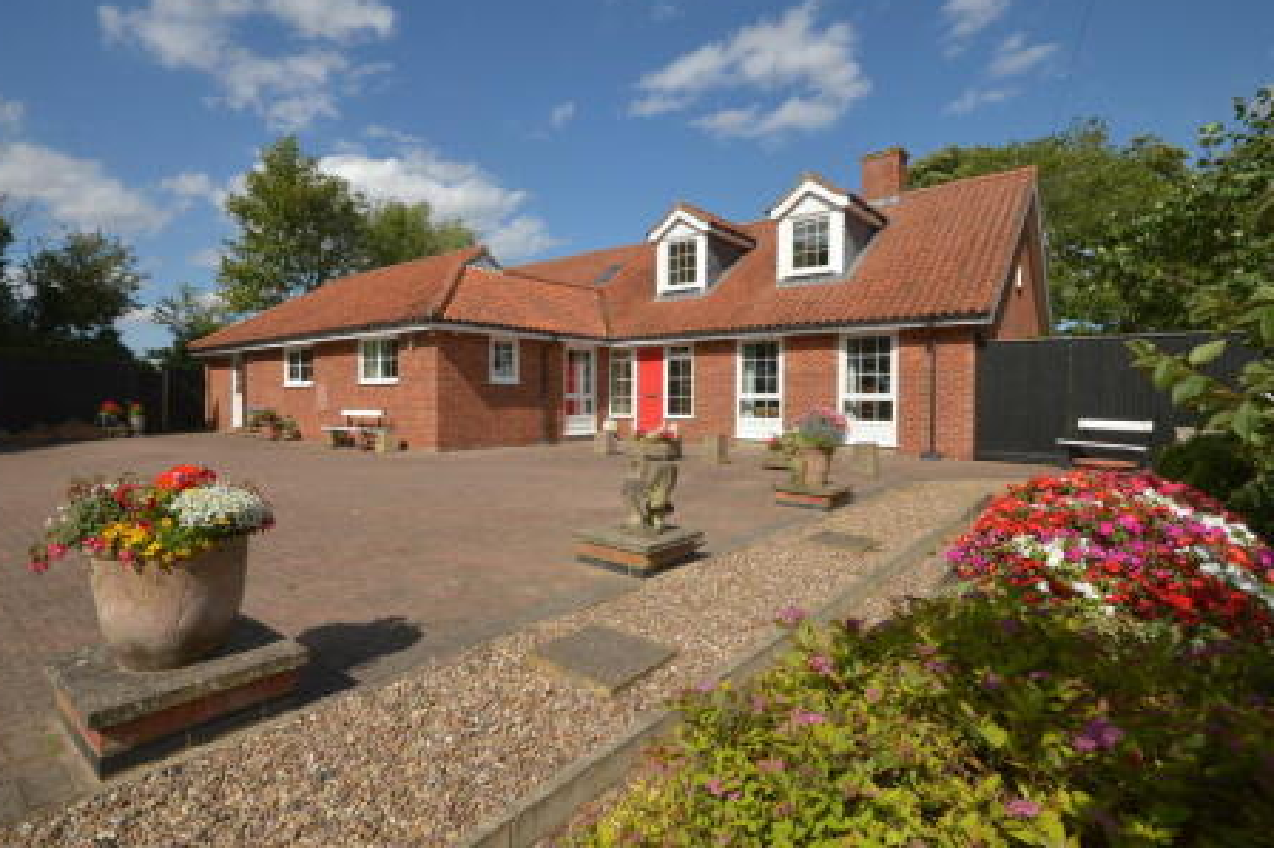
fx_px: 620
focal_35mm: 18
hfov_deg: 91.6
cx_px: 634
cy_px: 411
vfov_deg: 68.7
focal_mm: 11
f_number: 10
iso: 200
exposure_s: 1/400
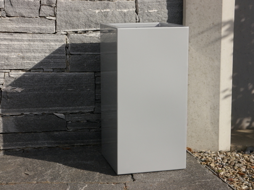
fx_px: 616
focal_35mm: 84
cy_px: 95
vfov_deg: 17.6
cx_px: 127
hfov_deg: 23.3
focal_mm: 42
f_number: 9
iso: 160
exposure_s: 1/400
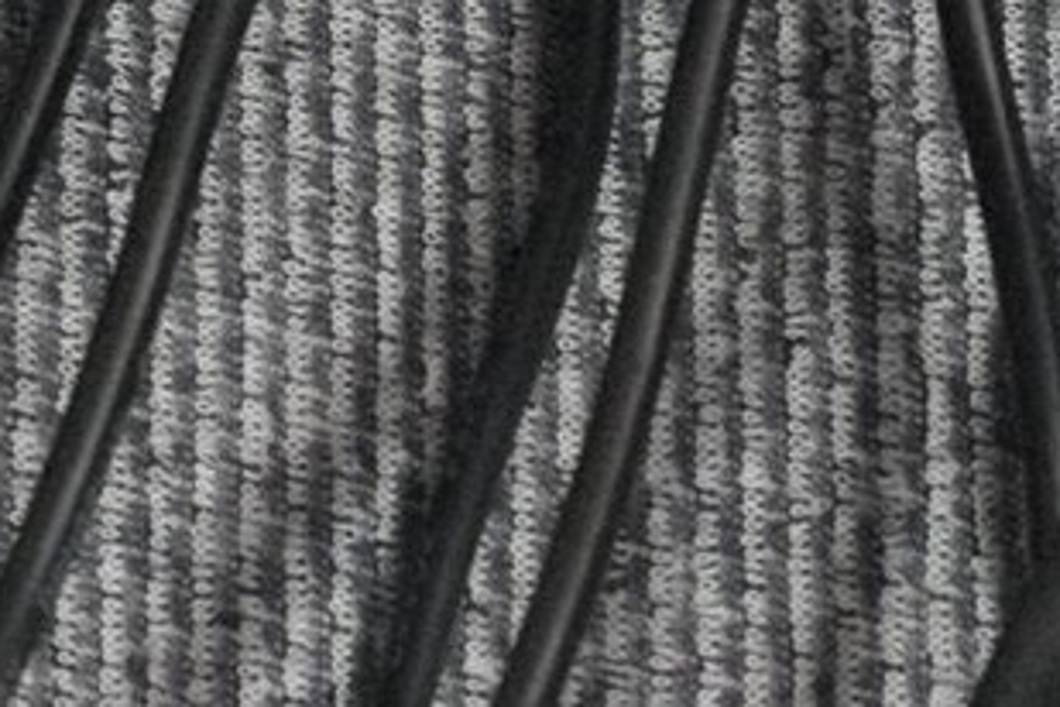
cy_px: -165
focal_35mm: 233
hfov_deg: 8.8
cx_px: 199
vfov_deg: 5.9
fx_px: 6860
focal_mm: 40
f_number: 7.1
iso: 6400
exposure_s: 1/100
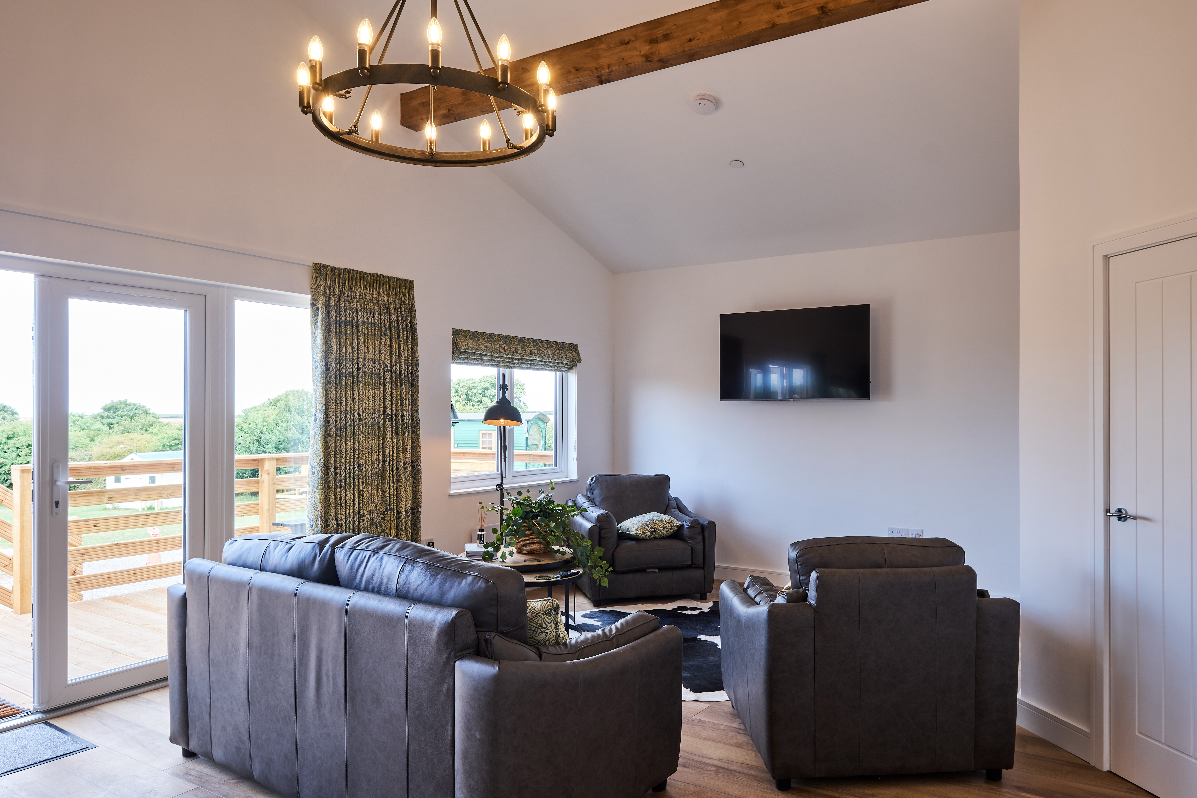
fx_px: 765
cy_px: 407
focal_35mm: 23
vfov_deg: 55.1
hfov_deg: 75.9
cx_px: 653
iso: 125
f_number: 9
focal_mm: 13.8
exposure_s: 1/8
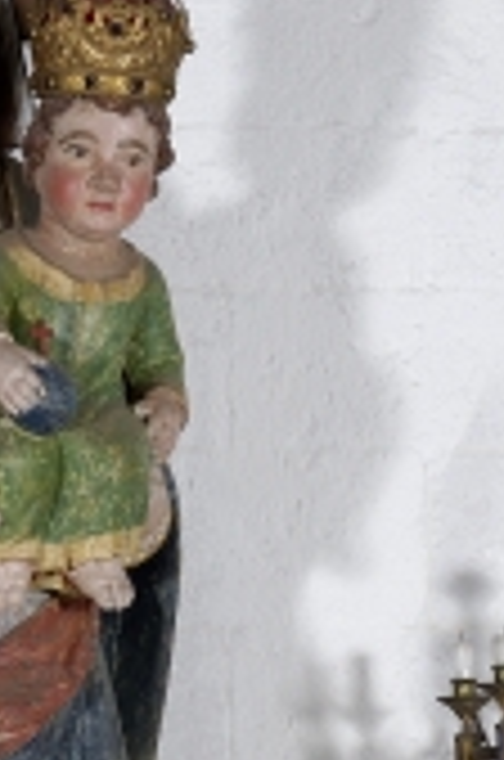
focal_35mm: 255
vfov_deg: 8.0
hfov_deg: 5.3
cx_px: -68
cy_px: 778
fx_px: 5377
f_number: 14
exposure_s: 1/60
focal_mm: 56
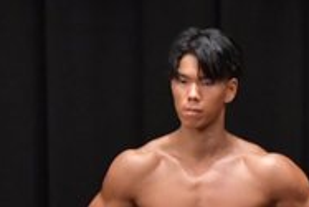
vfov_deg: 1.5
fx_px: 7722
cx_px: 359
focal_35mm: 899
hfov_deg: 2.3
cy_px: 397
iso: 6400
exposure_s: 1/400
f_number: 5.6
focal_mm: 145
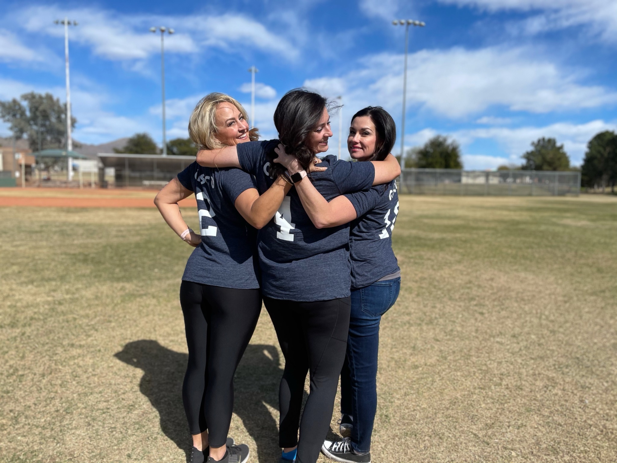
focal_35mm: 26
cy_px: 232
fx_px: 463
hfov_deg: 67.3
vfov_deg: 53.1
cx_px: 308
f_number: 1.6
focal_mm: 4.2
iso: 32
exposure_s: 1/4464
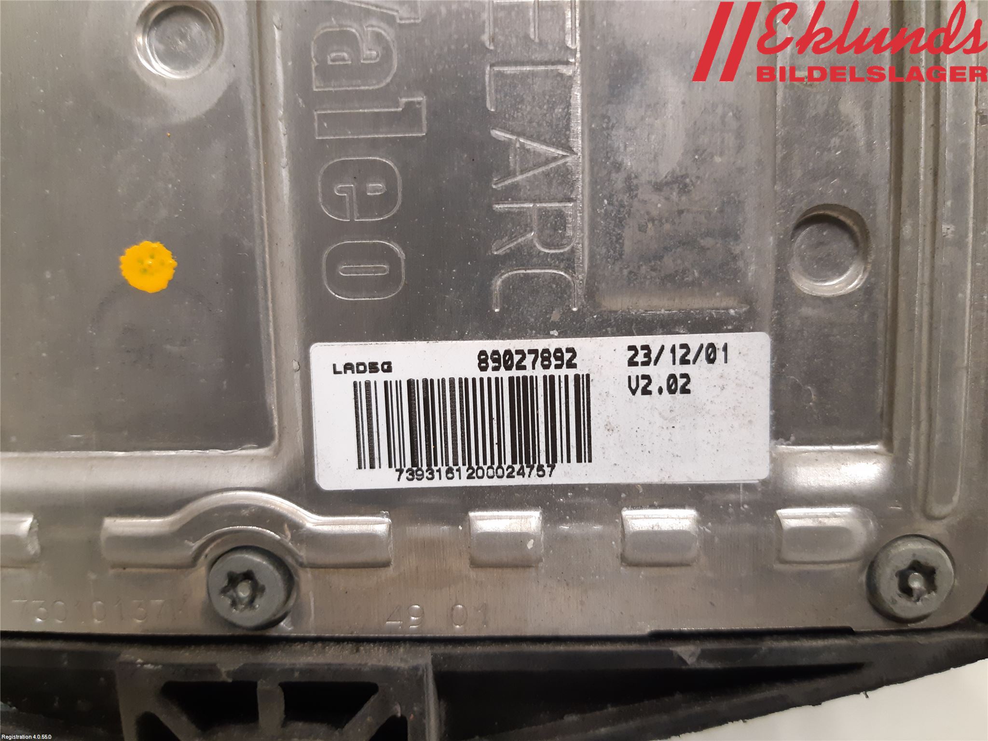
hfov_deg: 67.3
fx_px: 742
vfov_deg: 53.1
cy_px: 370
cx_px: 494
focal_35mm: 26
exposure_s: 1/25
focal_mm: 3.93
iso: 200
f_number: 1.7
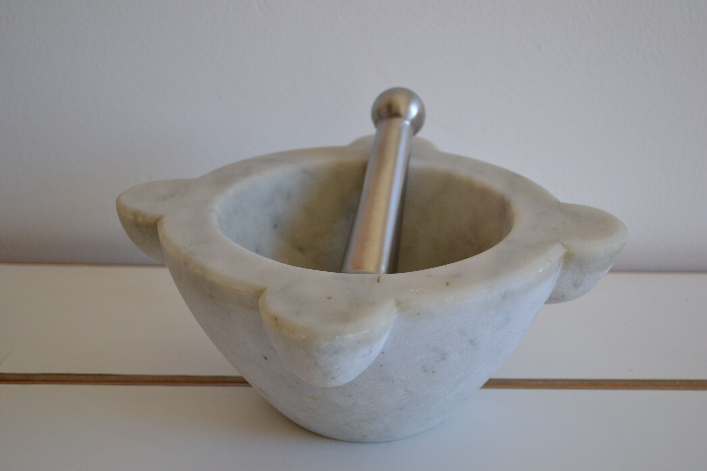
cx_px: 354
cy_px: 236
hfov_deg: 38.9
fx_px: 1002
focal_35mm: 51
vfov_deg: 26.5
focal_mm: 34
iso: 400
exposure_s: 1/50
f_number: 5
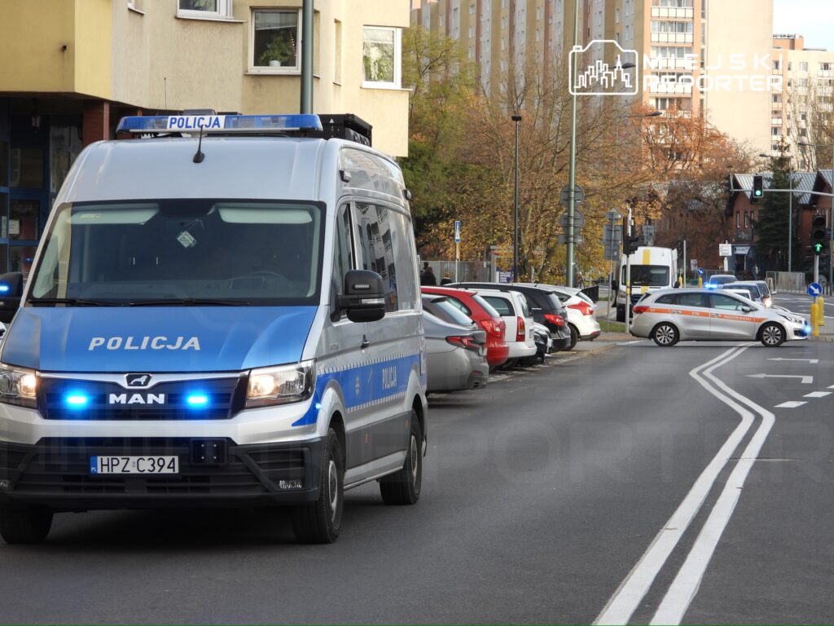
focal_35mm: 135
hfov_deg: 14.6
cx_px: 417
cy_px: 313
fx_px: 3253
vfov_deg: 11.0
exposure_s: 1/160
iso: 100
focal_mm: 24.3
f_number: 4
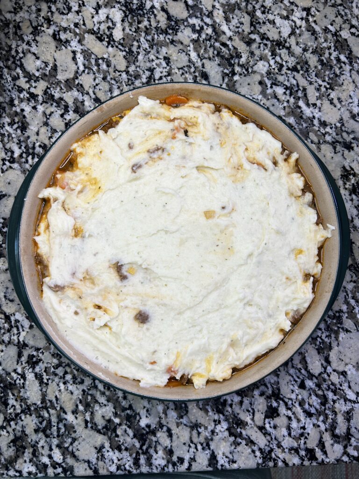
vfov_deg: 67.3
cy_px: 240
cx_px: 180
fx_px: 360
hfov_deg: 53.1
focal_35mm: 26
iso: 64
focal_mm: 5.7
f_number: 1.5
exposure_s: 1/120
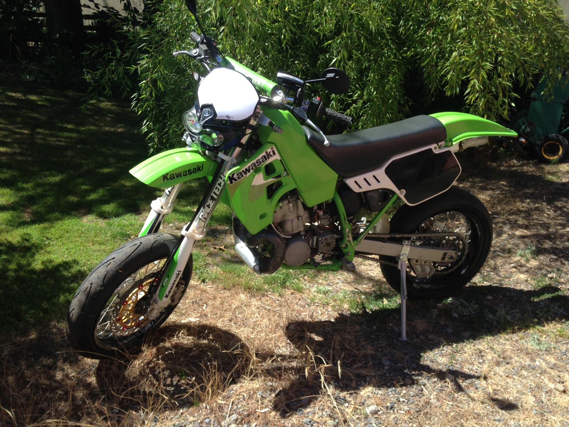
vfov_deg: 42.9
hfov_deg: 55.4
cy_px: 214
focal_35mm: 33
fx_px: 542
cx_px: 284
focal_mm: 4.12
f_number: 2.4
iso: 50
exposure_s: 1/686
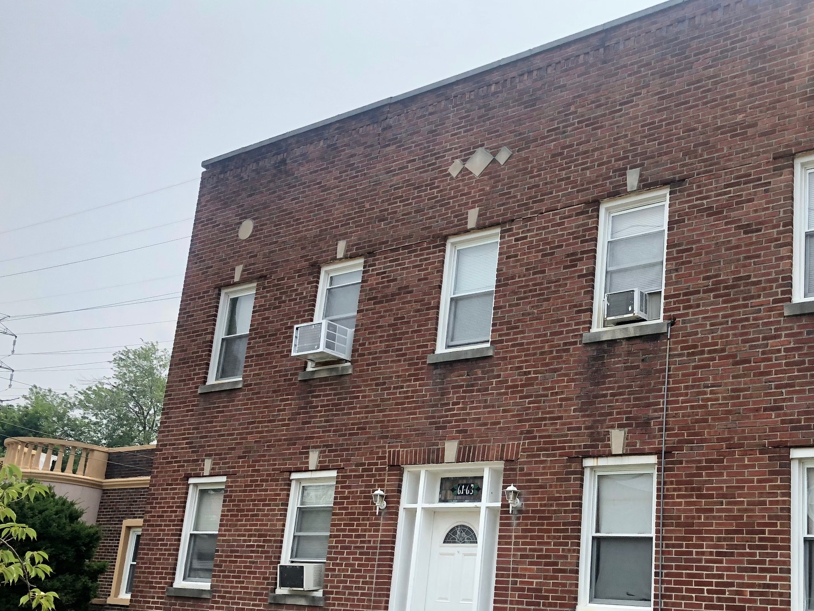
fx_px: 917
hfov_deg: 47.2
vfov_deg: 36.5
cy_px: 399
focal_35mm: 39
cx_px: 534
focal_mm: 3.99
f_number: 1.8
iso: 20
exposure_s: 1/1499
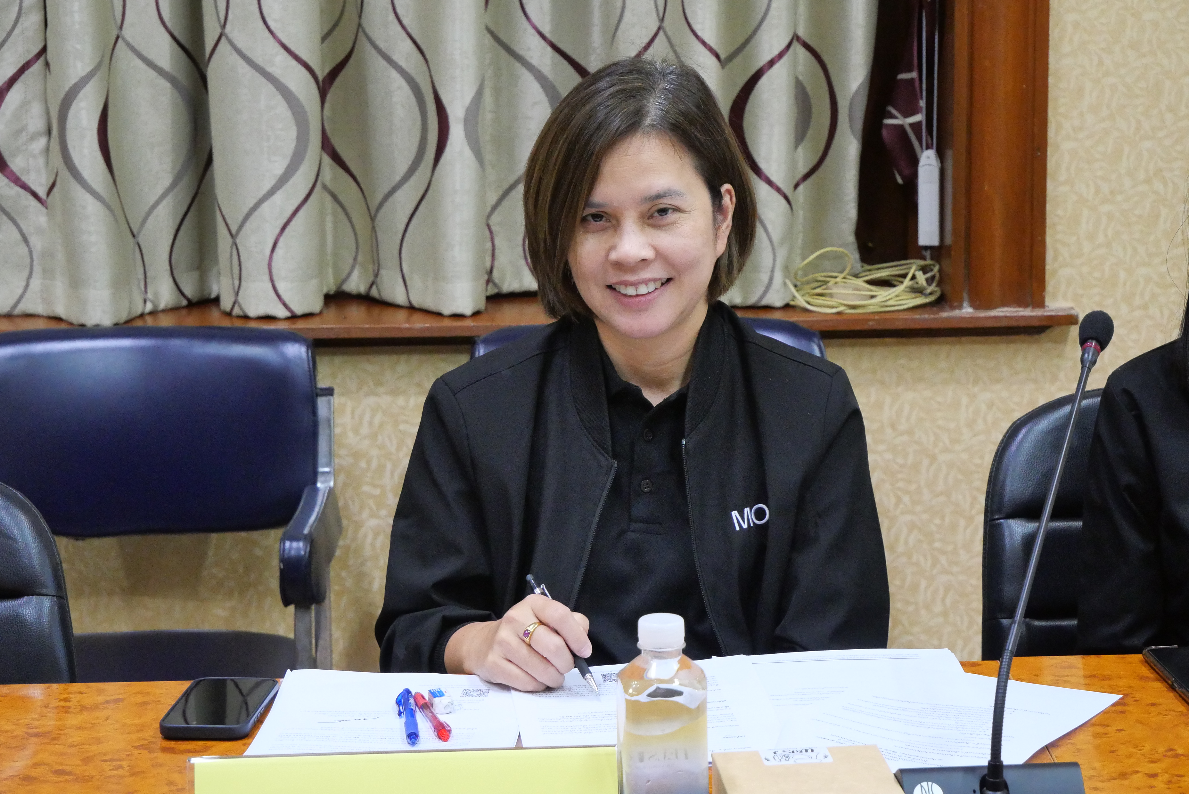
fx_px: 2941
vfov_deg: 15.4
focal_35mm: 89
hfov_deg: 22.9
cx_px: 594
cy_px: 397
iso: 3200
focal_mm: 43
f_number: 5.6
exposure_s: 1/30
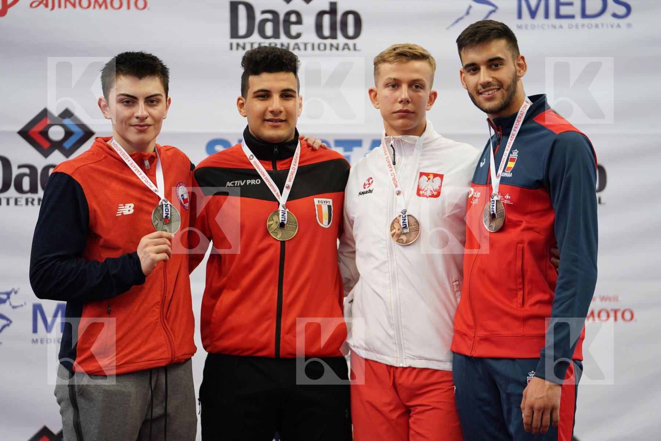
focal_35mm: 144
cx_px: 330
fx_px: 2644
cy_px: 220
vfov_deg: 9.5
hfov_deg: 14.3
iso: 800
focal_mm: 144
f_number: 2.8
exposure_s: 1/250
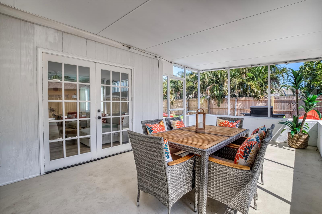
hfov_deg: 100.4
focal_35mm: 15
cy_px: 107
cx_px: 161
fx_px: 134
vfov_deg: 77.3
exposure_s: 1/30
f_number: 8
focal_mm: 10
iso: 100
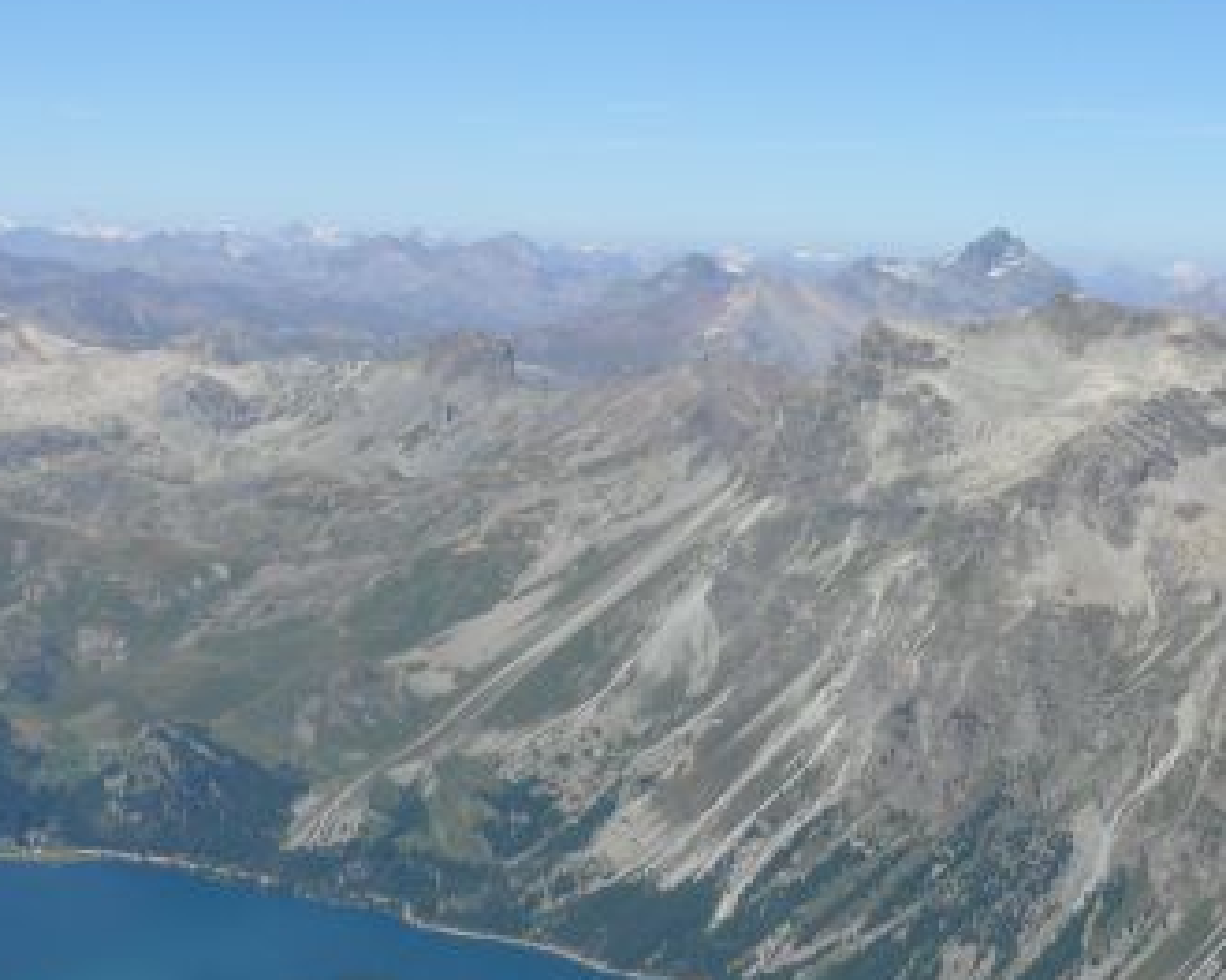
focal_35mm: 83
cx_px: 756
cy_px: 287
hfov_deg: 23.0
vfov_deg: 18.4
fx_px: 3011
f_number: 7.1
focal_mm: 7.4
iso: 100
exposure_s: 1/500
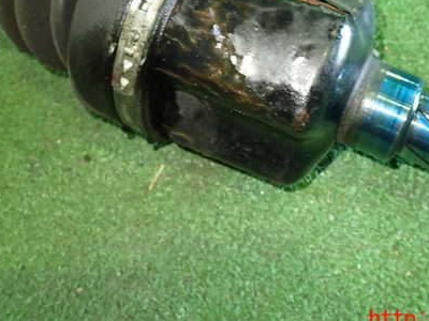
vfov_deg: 31.8
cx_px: 290
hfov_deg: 41.5
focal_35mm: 45
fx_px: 558
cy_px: 92
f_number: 2.3
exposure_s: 1/30
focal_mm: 5.4
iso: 800
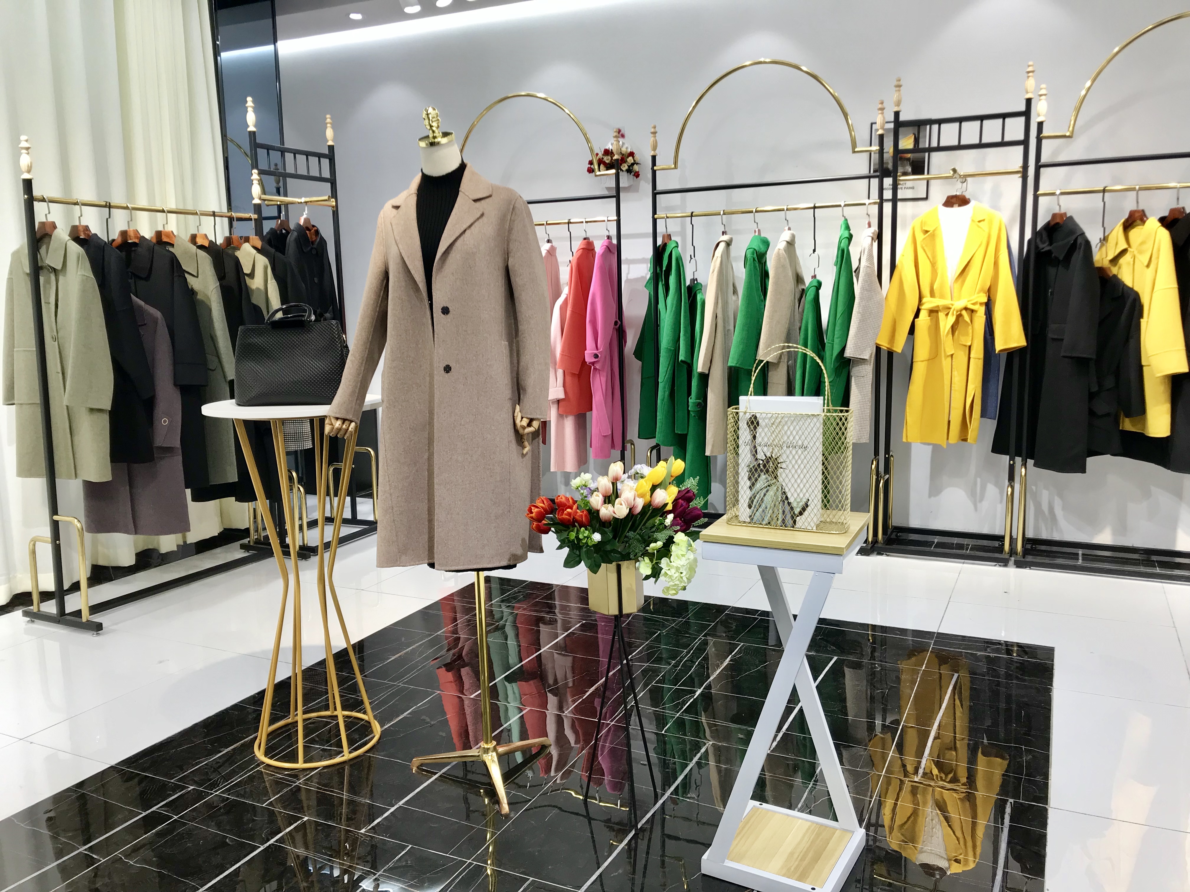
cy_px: 446
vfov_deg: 49.7
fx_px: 963
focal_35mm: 28
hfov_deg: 63.4
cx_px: 595
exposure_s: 1/111
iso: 20
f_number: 1.8
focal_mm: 3.99
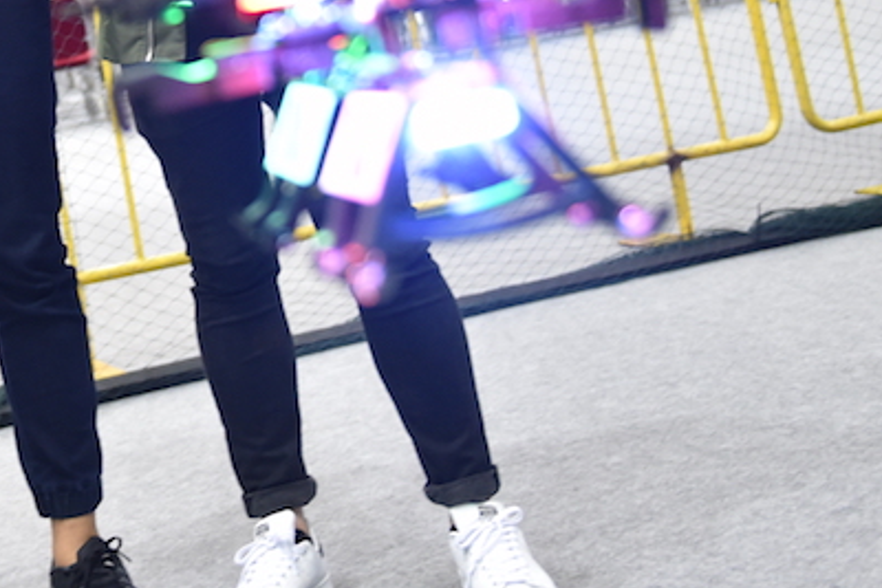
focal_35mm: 80
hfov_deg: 24.3
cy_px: -132
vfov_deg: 16.3
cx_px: 15
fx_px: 1961
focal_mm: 32
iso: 2500
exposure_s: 1/125
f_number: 2.8
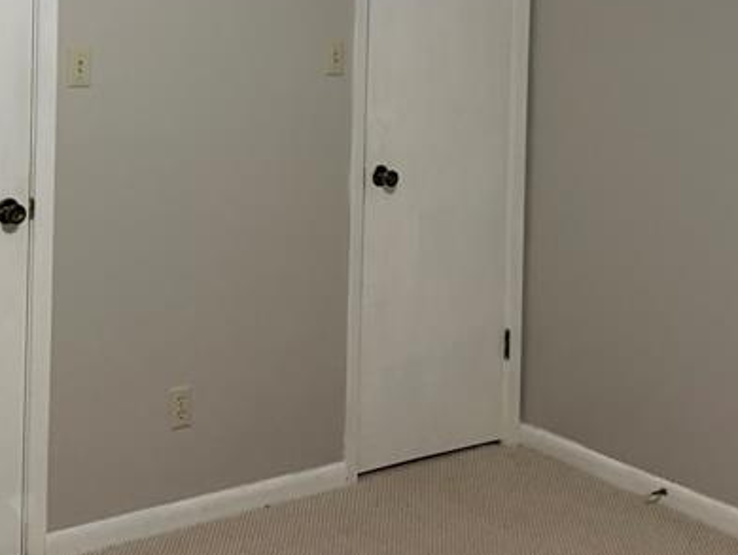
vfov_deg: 22.5
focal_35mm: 63
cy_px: 8
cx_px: 225
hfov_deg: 30.4
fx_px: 1344
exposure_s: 1/60
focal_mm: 6.76
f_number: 1.78
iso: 400
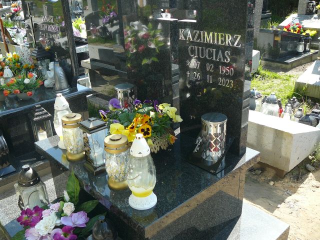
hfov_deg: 52.6
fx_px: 324
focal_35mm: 35
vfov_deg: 40.7
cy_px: 120
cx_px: 160
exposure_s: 1/320
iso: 80
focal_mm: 5.2
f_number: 2.8
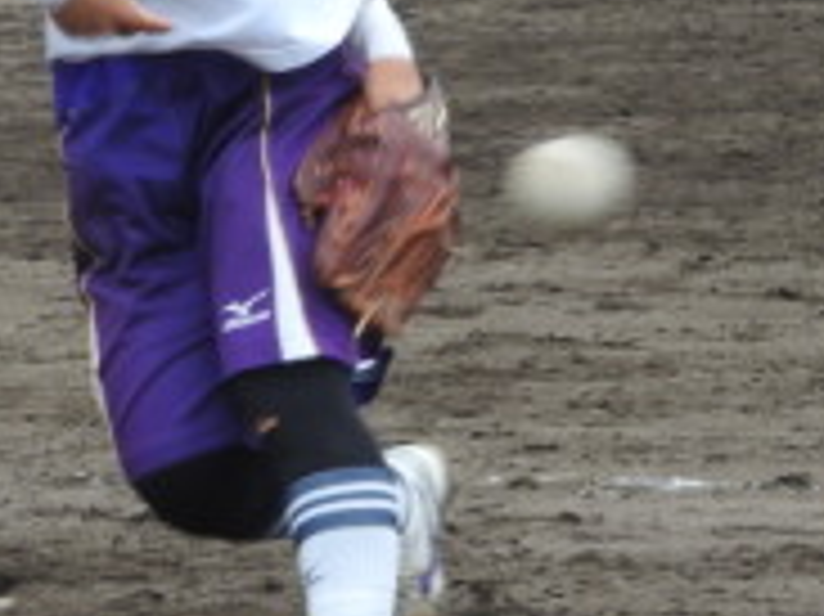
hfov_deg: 2.7
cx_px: 297
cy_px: 76
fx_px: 17199
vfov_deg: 2.1
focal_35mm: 723
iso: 100
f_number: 5.3
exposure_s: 1/200
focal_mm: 39.4
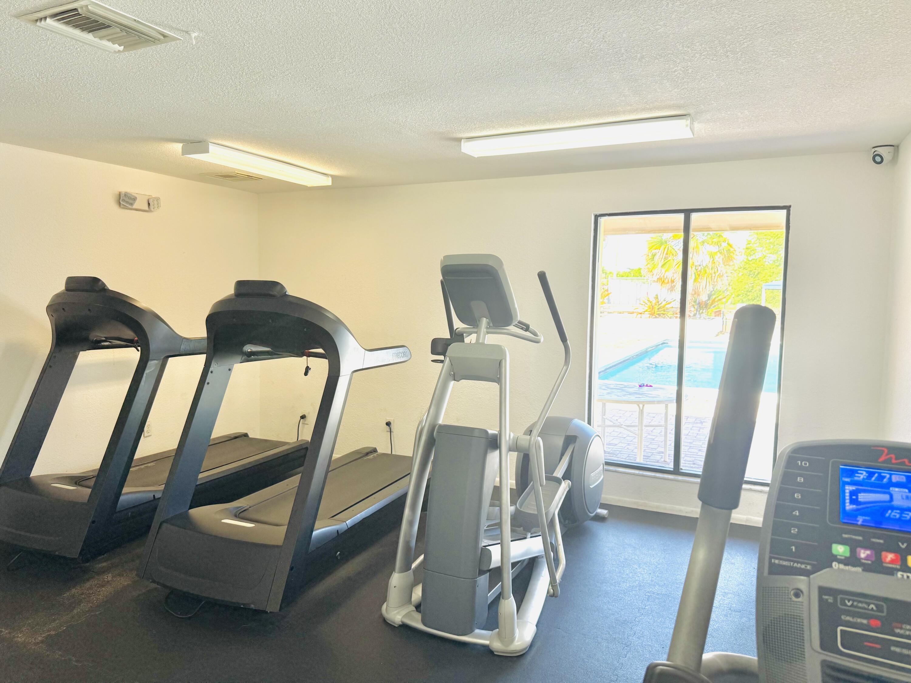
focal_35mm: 24
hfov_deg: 71.6
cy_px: 342
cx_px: 456
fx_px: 632
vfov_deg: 56.8
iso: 80
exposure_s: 1/303
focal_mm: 6.76
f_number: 1.78
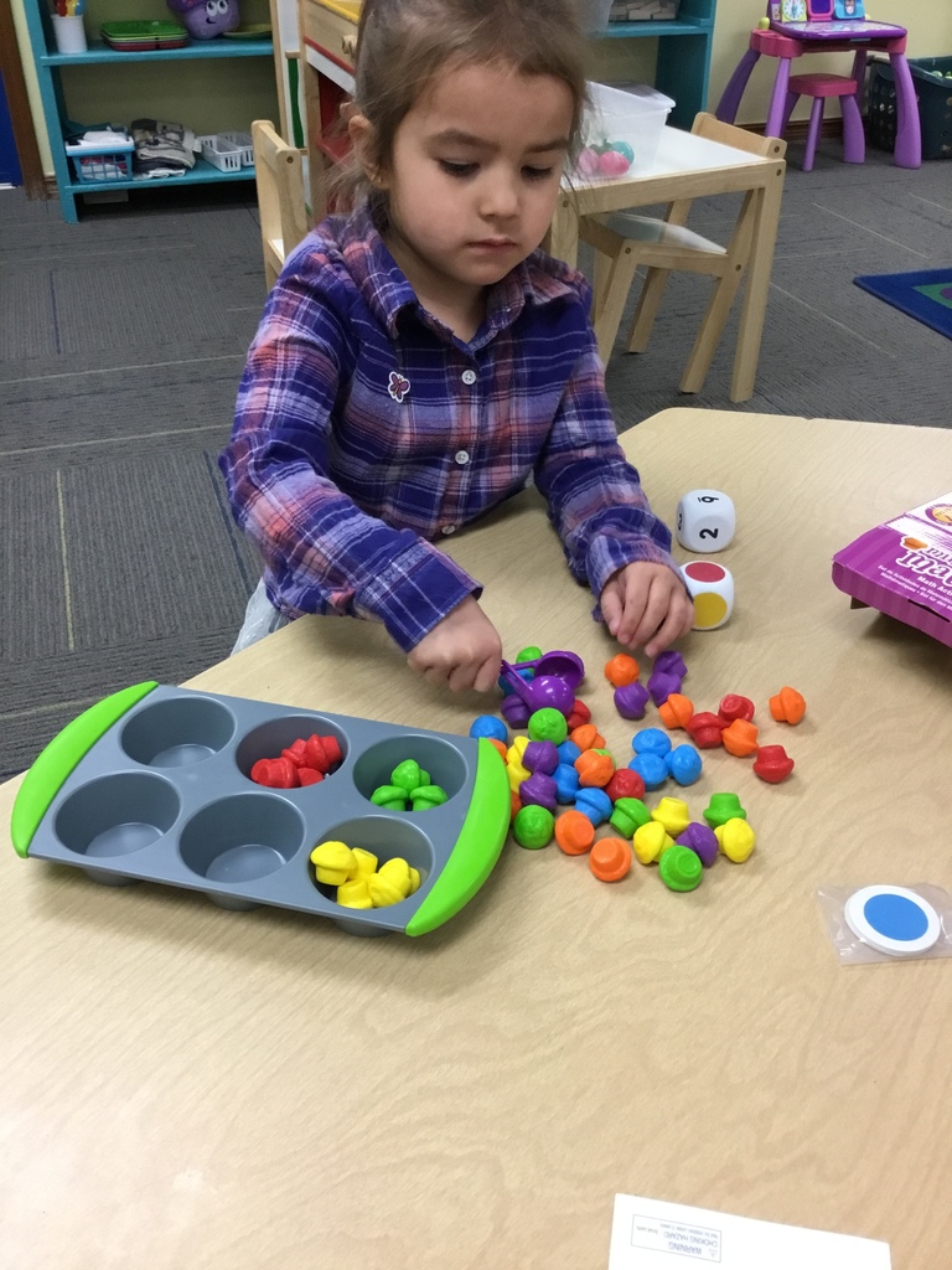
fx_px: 1137
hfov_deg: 45.4
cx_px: 476
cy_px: 635
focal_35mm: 31
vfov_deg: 58.4
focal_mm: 3.3
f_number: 2.4
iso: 125
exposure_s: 1/30
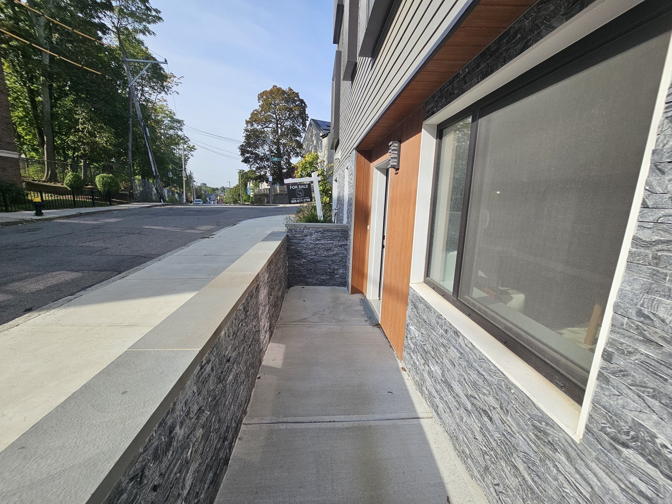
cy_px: 252
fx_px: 252
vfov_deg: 89.9
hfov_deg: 106.2
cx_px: 336
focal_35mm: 13
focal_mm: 2.2
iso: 50
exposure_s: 1/1529
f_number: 2.2
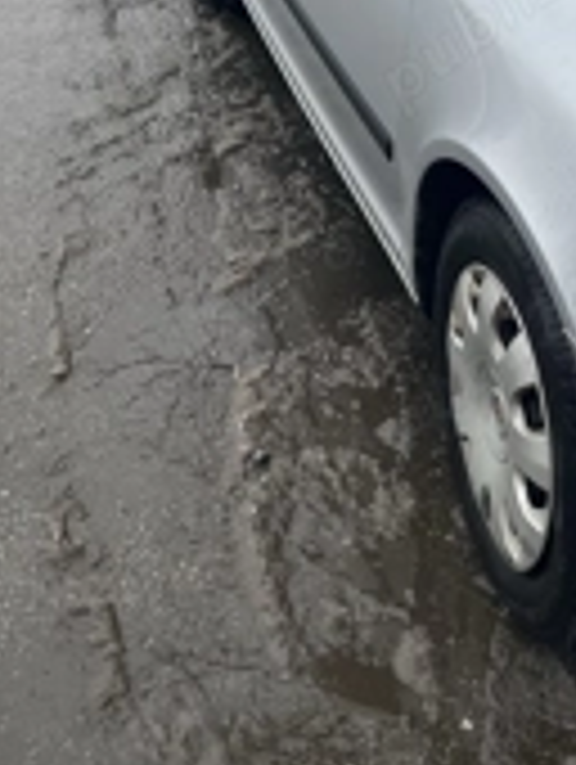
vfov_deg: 30.2
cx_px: 369
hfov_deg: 24.0
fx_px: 1350
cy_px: 68
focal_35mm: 61
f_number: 1.6
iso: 100
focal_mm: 5.1
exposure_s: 1/121
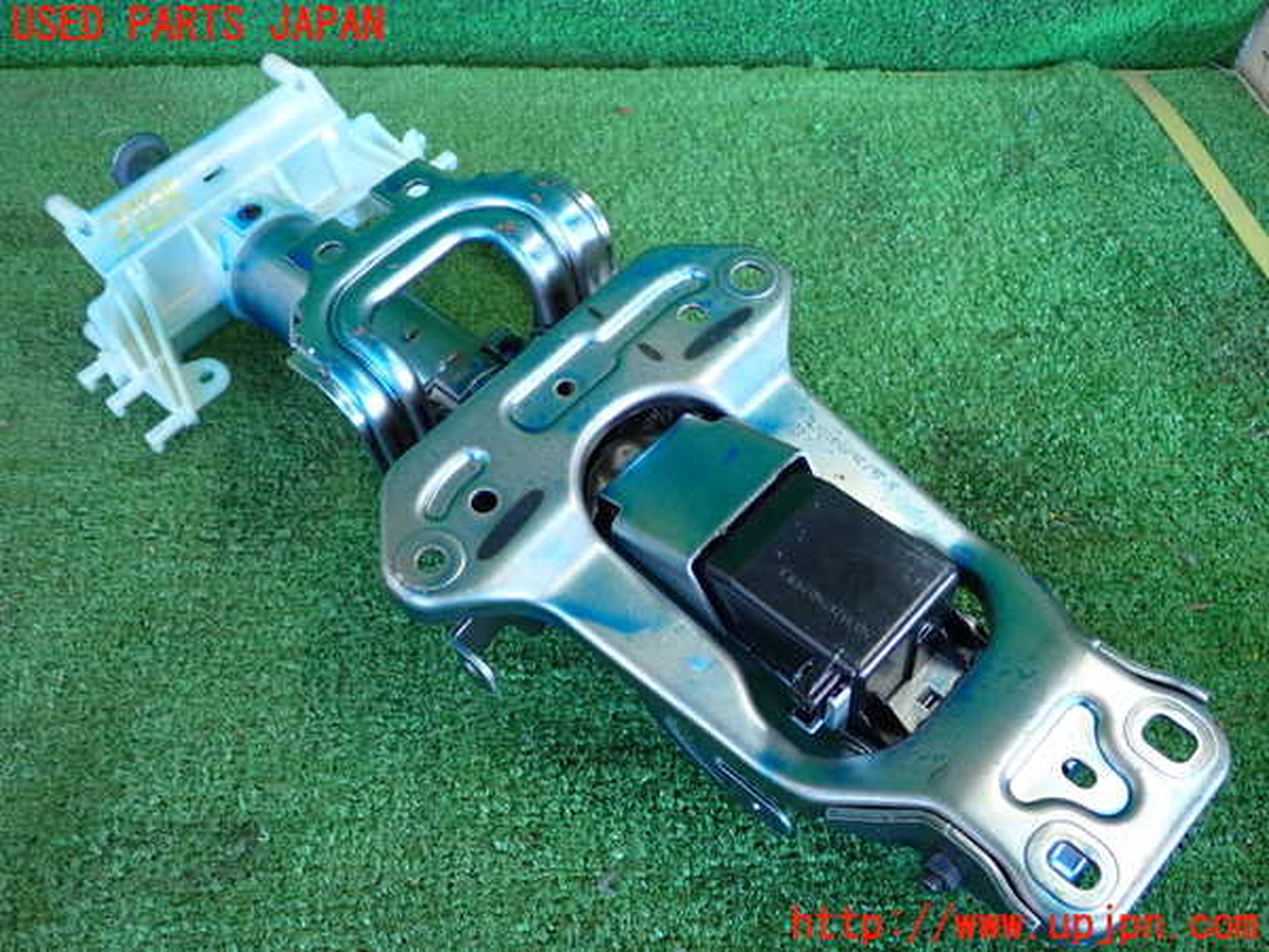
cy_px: 476
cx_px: 634
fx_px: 1320
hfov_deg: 51.4
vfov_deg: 39.7
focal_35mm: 36
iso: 640
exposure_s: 1/125
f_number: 2.5
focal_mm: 6.37
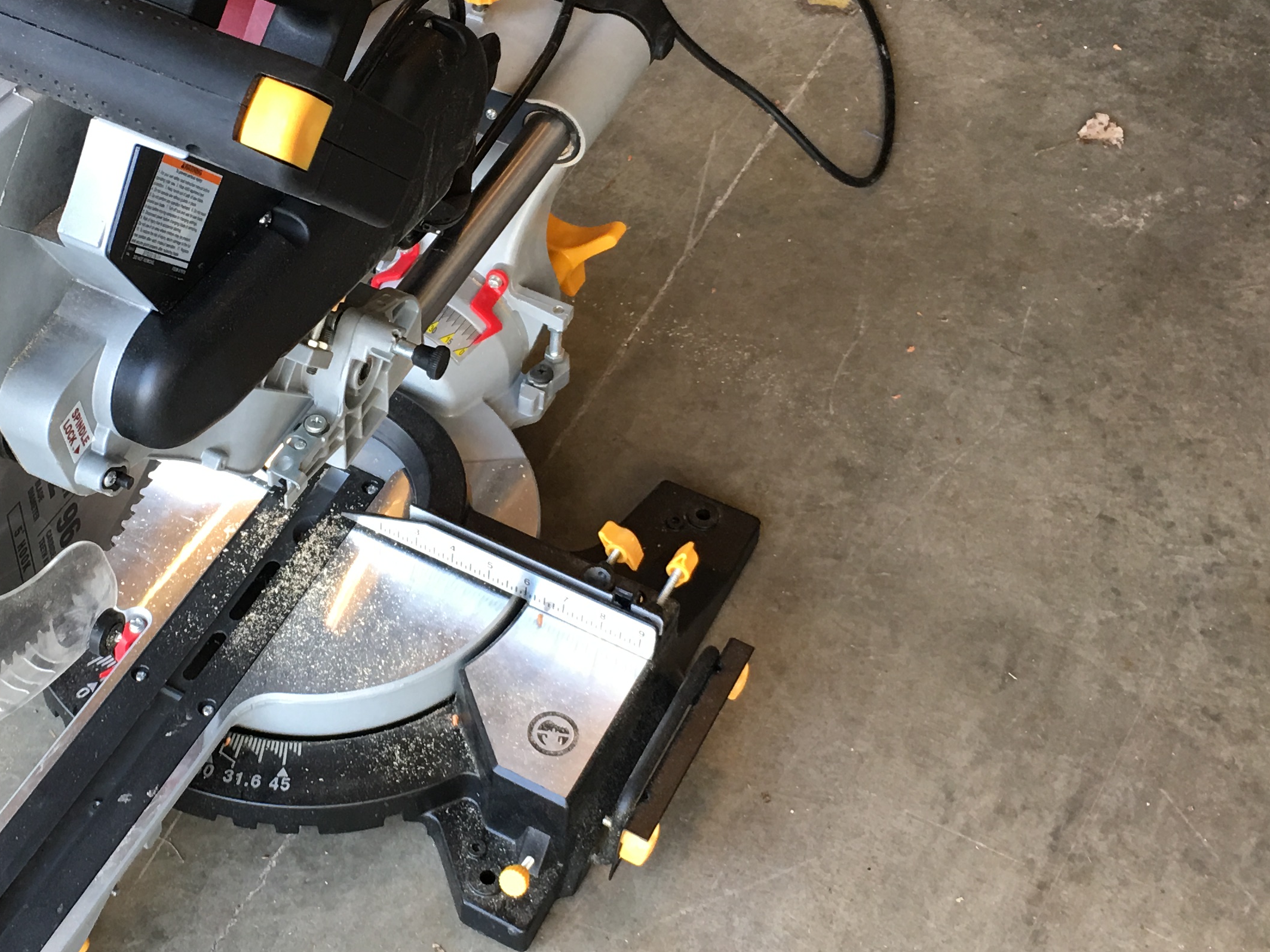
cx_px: 403
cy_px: 423
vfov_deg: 26.5
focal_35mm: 55
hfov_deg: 34.5
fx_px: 2018
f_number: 2.2
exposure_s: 1/30
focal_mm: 4.15
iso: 32
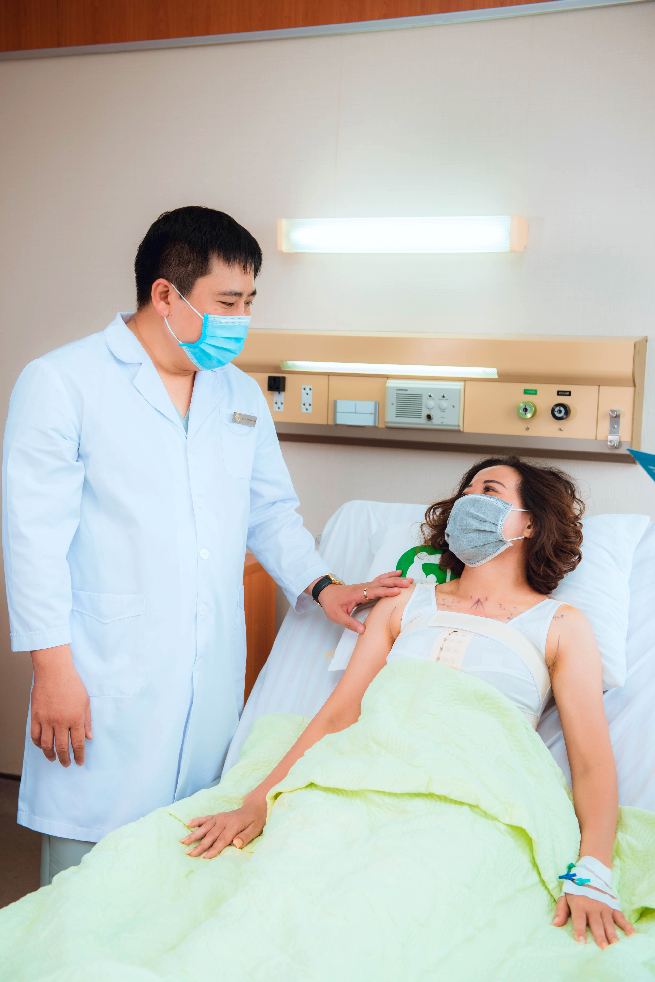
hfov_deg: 28.1
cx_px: 328
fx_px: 1309
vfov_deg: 41.1
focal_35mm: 48
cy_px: 491
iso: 400
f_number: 4
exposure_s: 1/160
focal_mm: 48
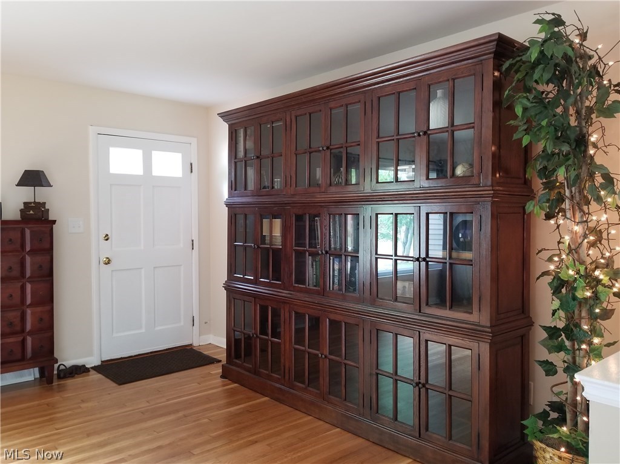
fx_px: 465
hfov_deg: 67.4
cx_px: 310
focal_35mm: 26
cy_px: 232
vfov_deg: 53.0
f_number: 1.7
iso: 200
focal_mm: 4.25
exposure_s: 1/13
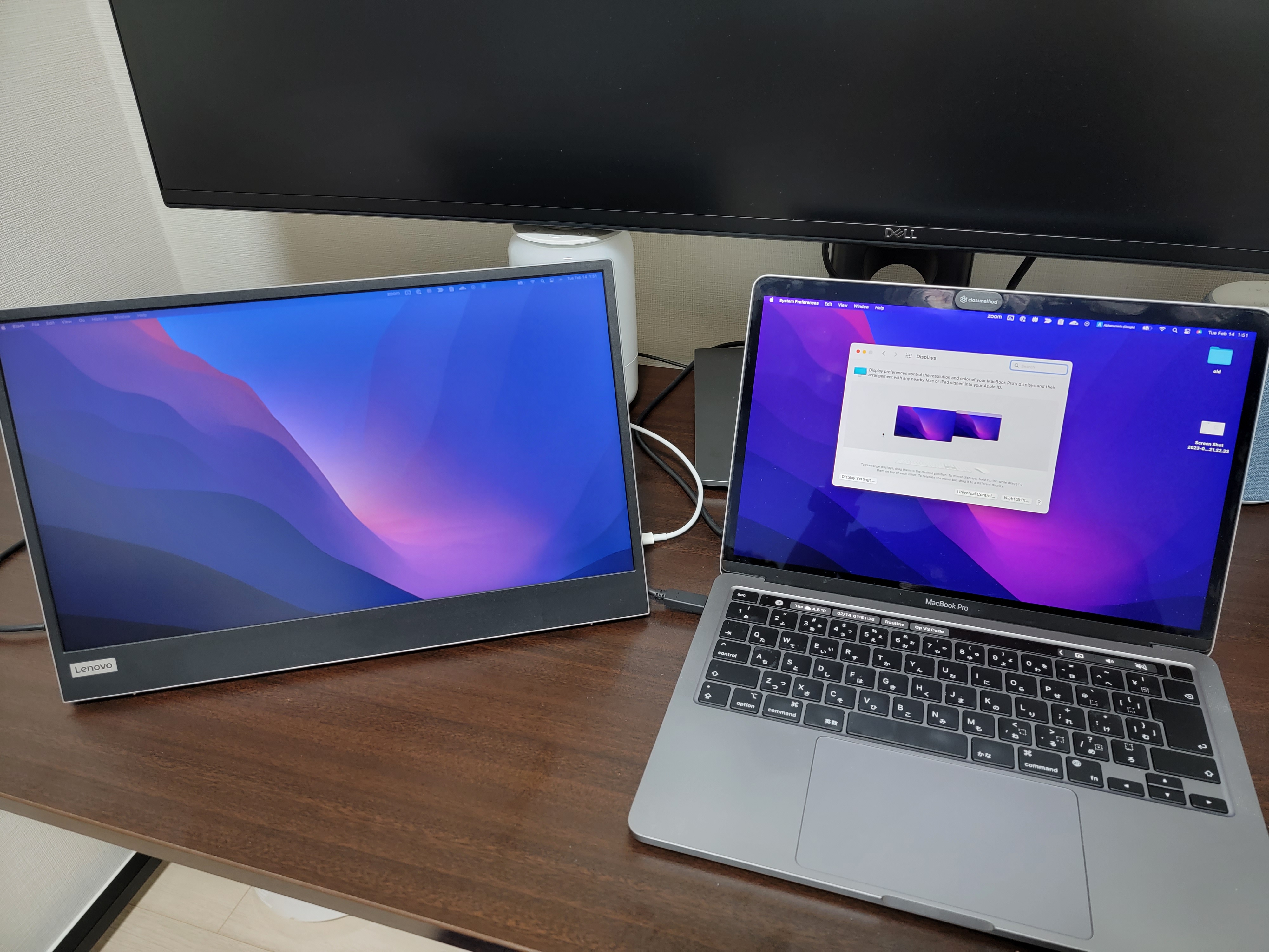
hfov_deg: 71.6
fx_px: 880
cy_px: 476
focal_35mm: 24
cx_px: 634
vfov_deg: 56.8
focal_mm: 6.7
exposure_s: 1/50
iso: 320
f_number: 1.8
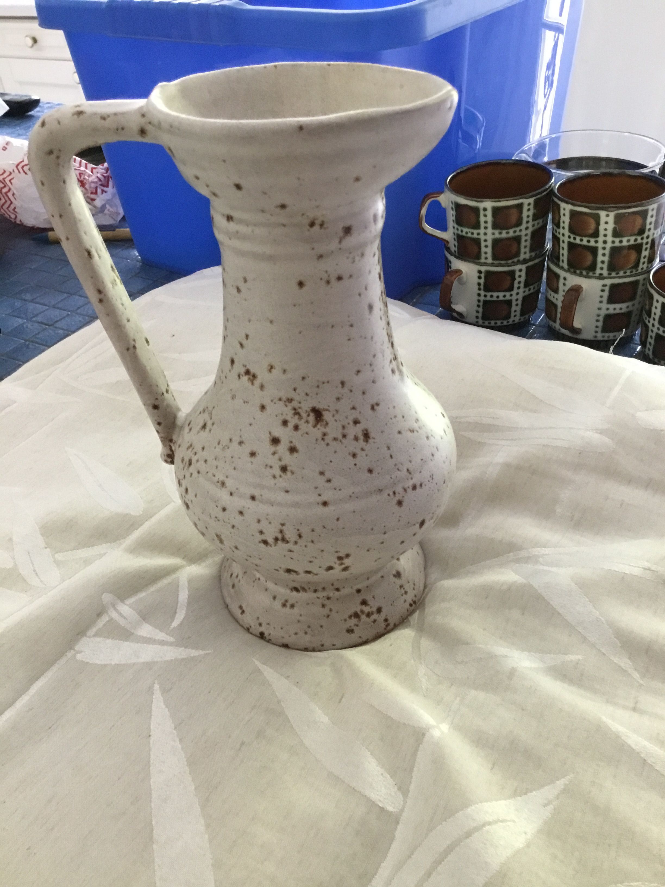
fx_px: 794
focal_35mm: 31
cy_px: 444
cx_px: 332
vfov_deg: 58.4
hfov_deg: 45.4
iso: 200
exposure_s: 1/33
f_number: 2.4
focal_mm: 3.3
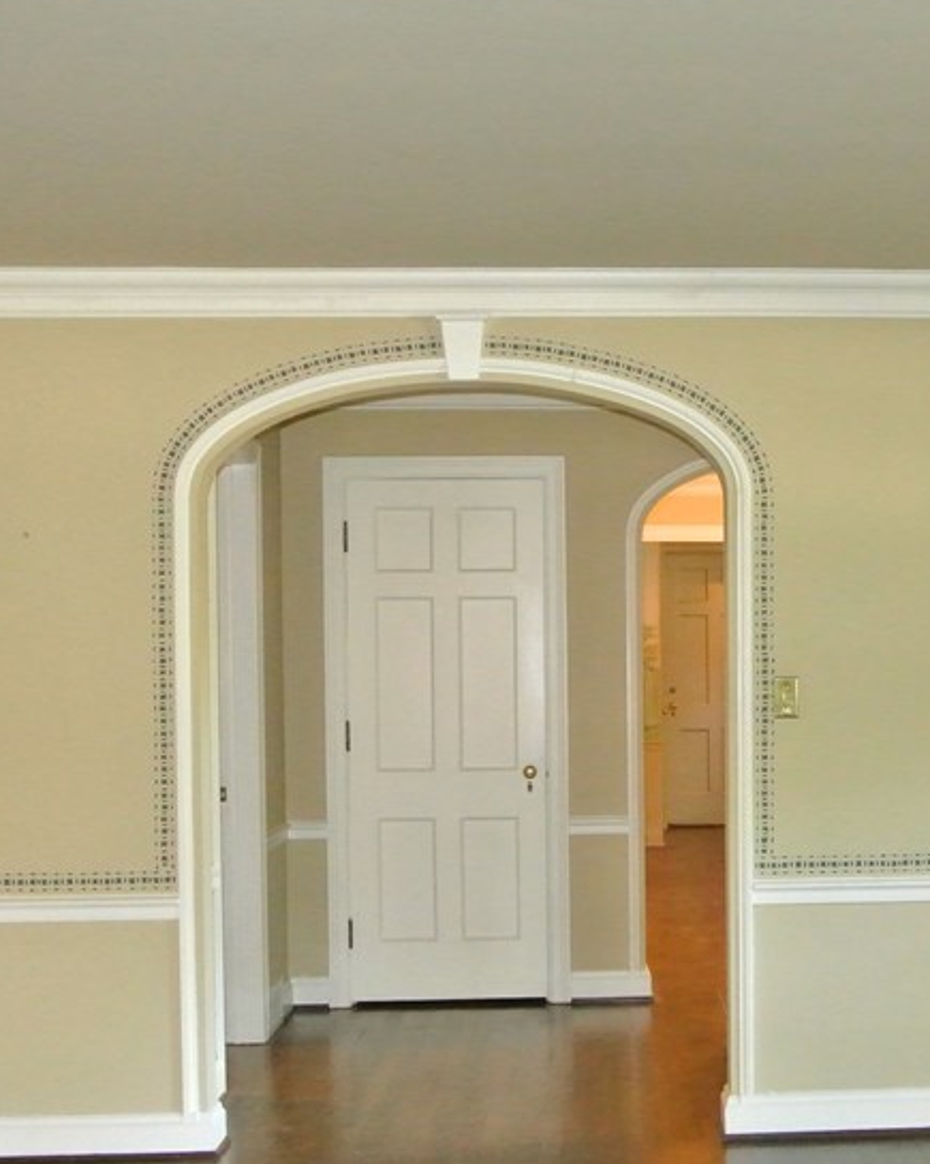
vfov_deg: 32.4
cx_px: 807
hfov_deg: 25.5
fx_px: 1996
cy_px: 710
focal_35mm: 58
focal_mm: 11.8
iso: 3200
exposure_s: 1/60
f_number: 3.8
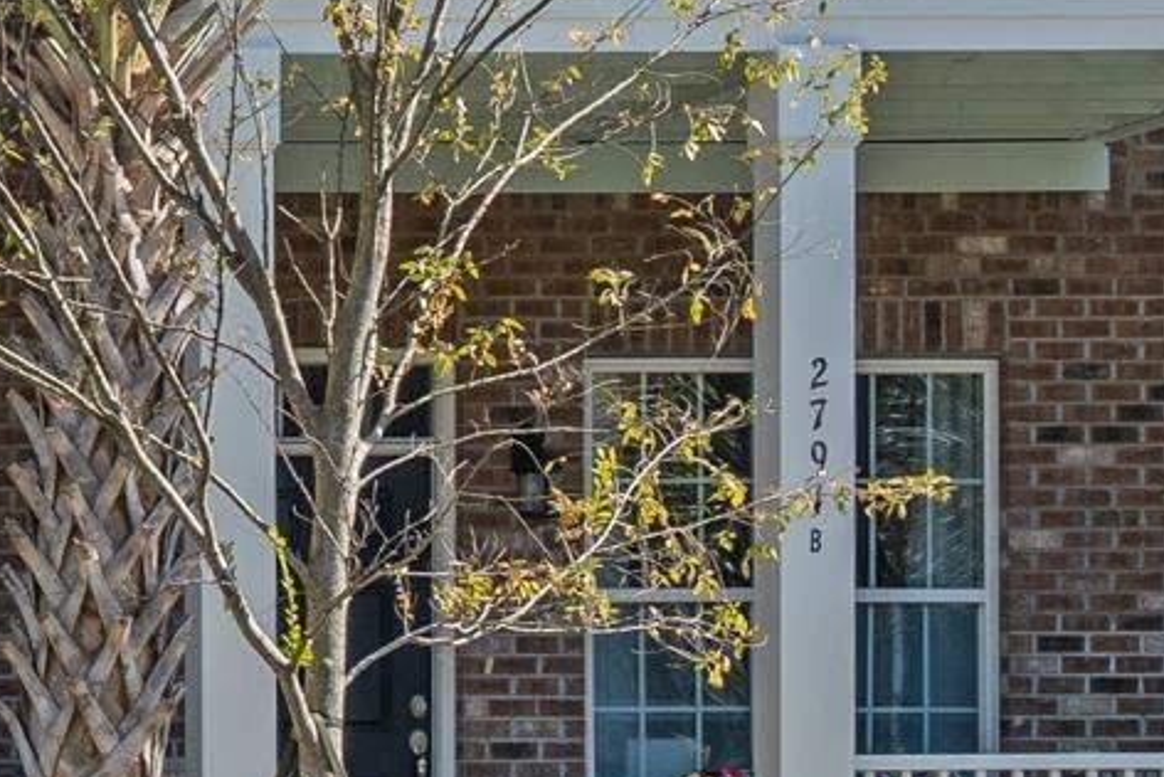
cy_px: -132
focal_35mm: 127
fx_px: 4107
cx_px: -784
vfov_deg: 10.6
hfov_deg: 14.6
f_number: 8
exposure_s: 1/60
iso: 200
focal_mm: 24
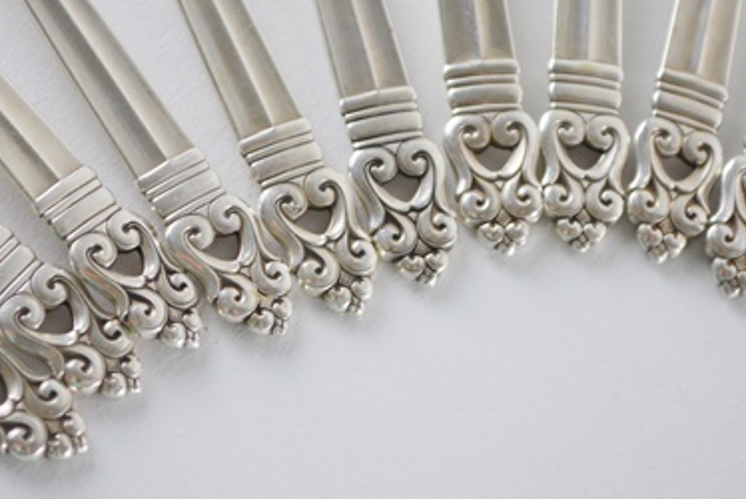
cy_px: 204
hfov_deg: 16.4
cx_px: 359
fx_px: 2592
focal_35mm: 125
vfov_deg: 11.0
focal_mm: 52
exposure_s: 1/125
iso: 280
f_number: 5.6
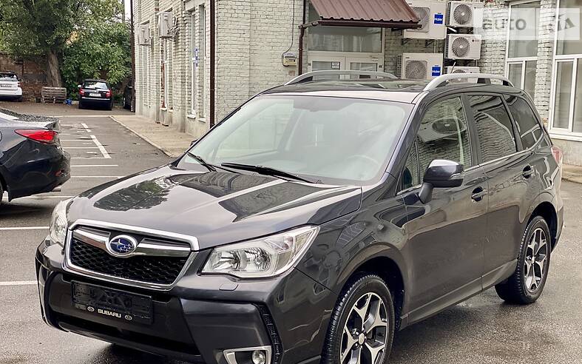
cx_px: 295
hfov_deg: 36.3
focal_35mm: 56
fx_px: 888
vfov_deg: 23.1
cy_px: 221
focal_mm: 6
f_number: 2
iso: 50
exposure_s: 1/122
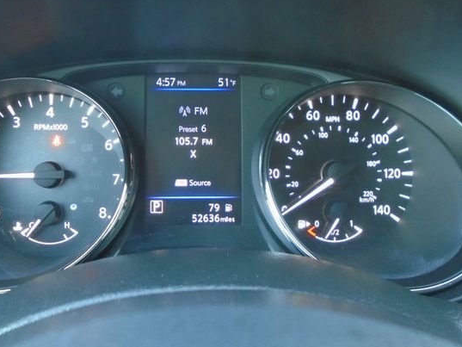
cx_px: 196
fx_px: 414
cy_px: 160
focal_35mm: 31
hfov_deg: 58.1
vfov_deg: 45.4
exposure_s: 1/15
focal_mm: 4.6
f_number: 3.2
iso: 400
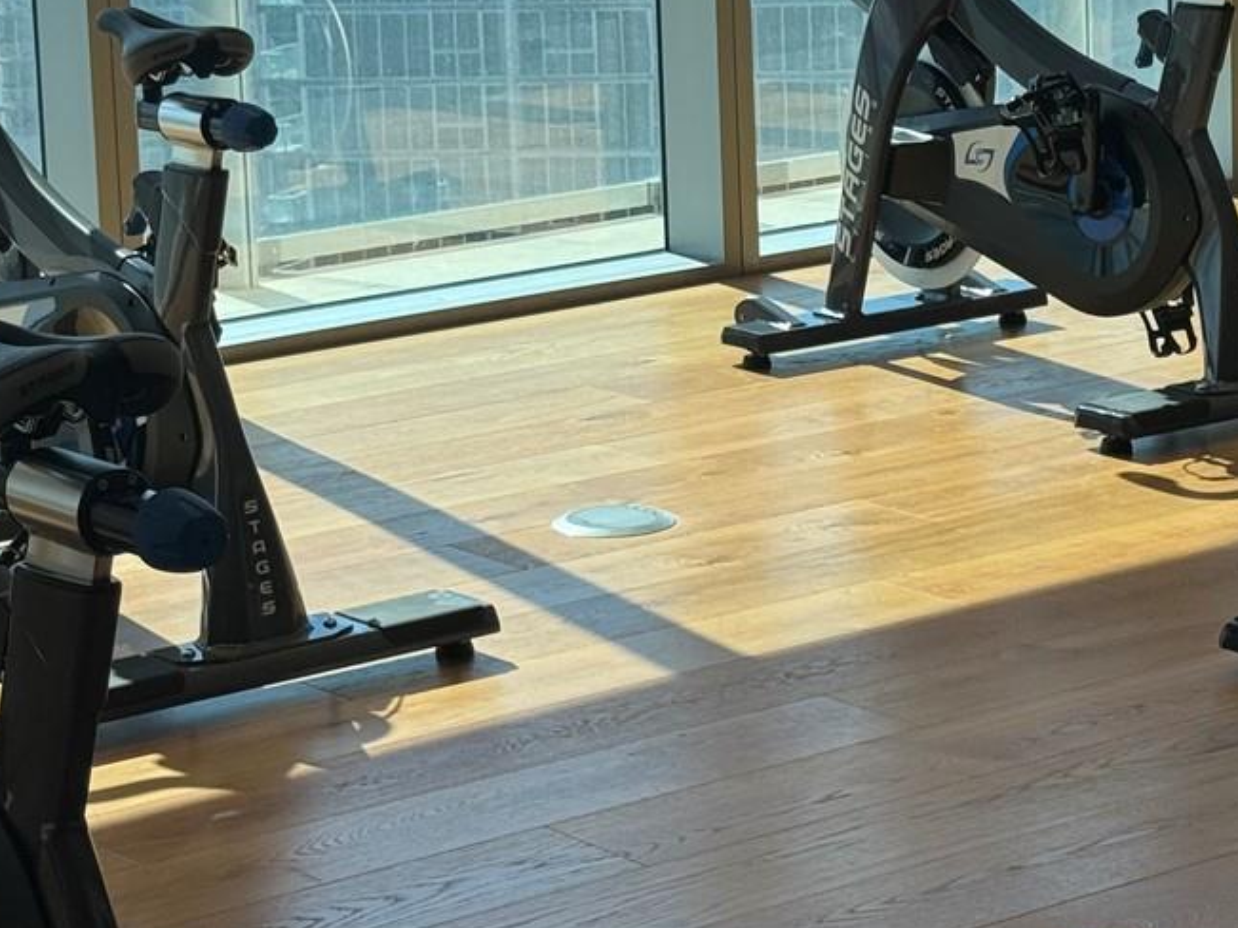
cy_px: 175
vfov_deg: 12.5
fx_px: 4219
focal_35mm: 118
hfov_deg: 16.7
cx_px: 763
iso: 64
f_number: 1.78
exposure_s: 1/1681
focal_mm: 6.76
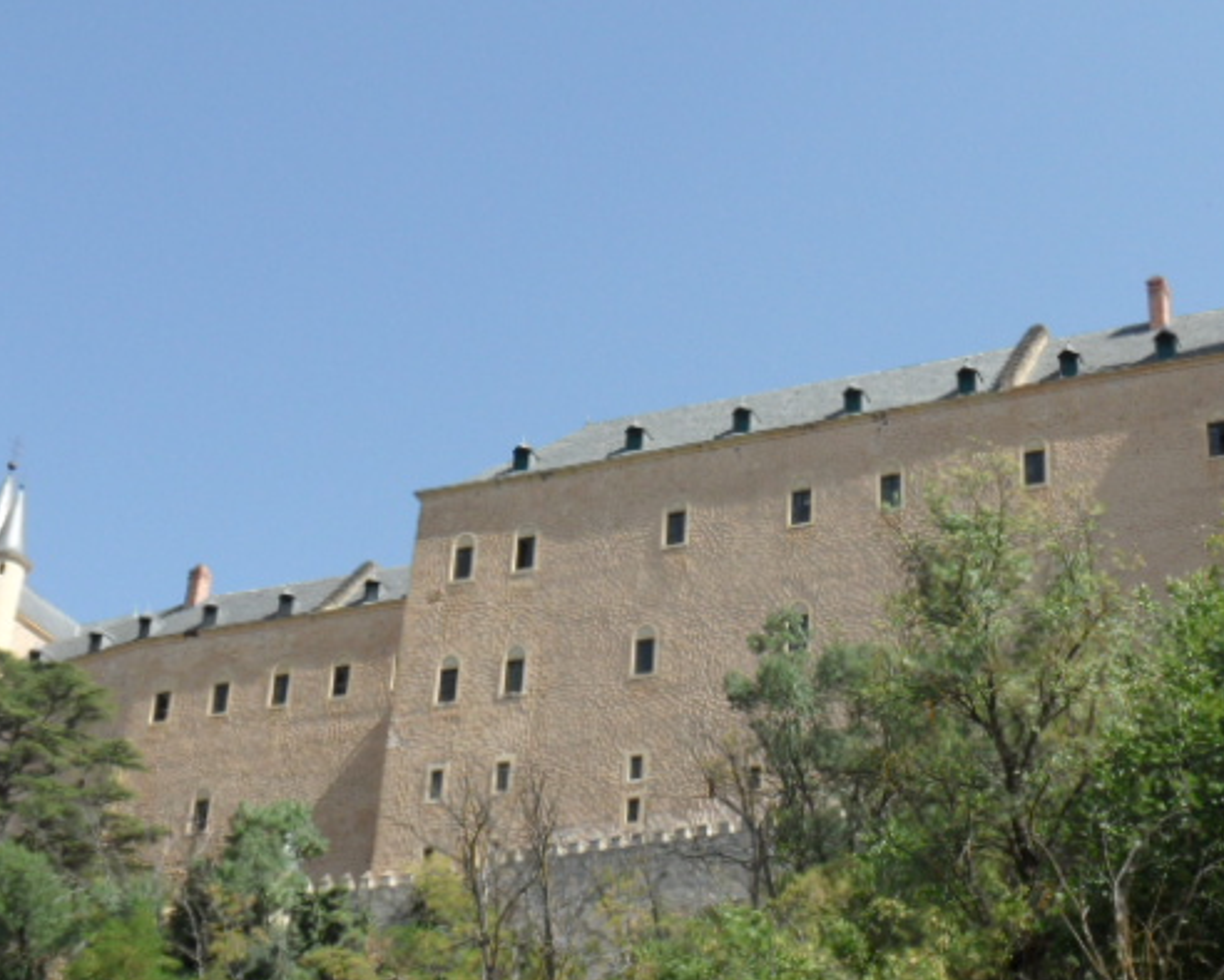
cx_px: 781
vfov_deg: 23.5
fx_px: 2356
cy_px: 515
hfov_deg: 29.0
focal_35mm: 65
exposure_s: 1/500
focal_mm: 5.3
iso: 80
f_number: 3.4
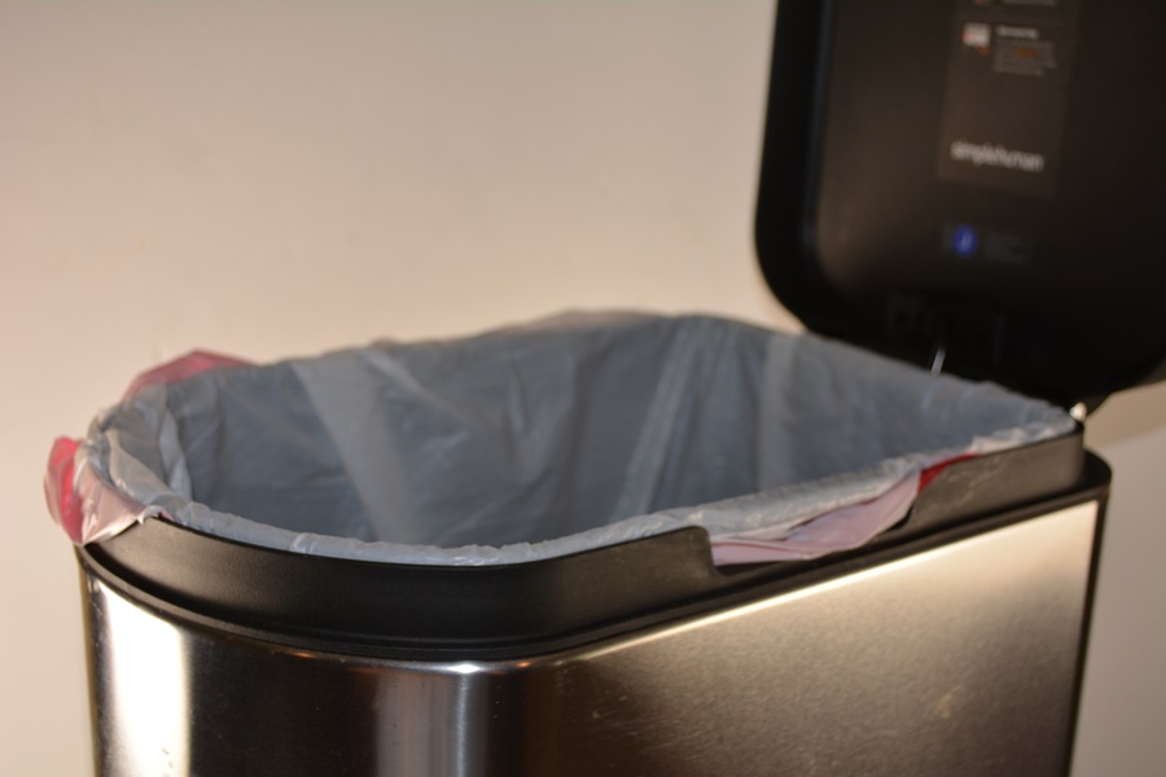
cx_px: 583
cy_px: 388
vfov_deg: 29.9
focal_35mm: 45
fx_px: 1457
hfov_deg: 43.6
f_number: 4.5
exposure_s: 1/100
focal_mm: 30
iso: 250
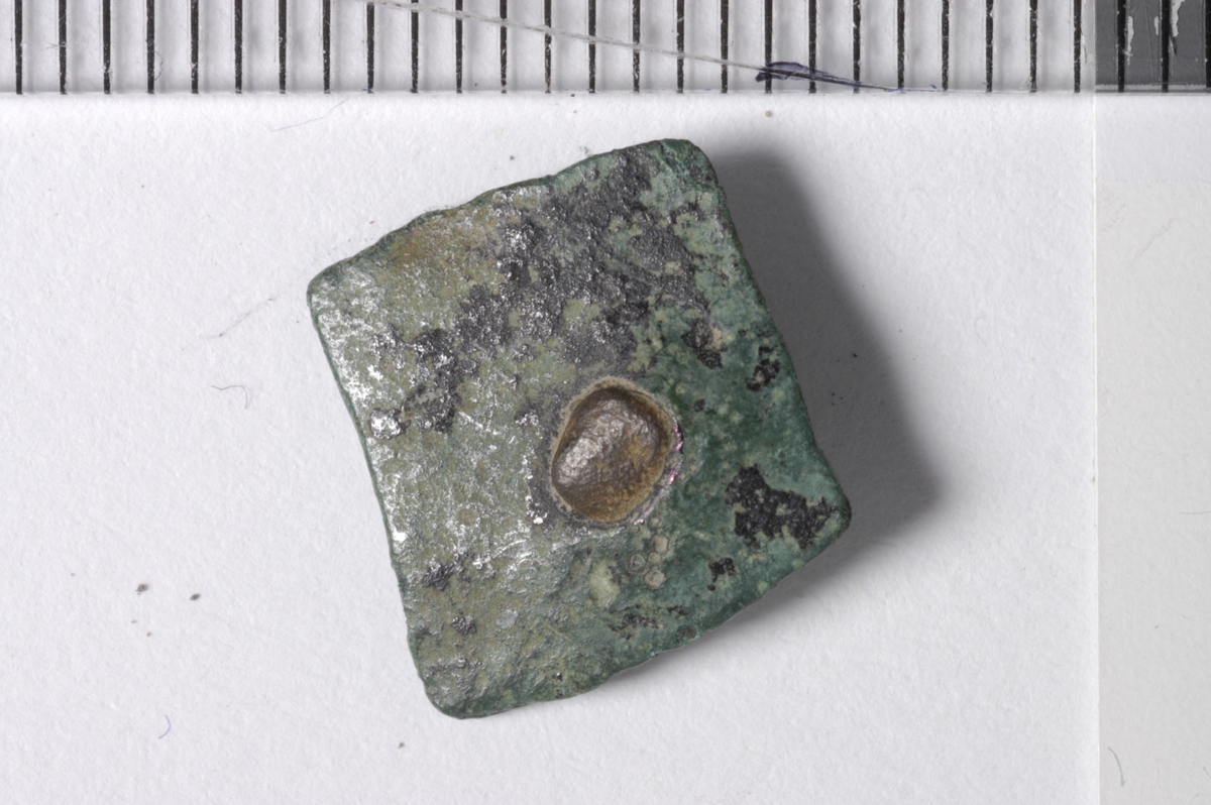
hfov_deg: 24.6
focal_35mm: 82
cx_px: 606
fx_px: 2773
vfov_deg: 16.5
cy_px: 402
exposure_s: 1/100
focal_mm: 55
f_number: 25
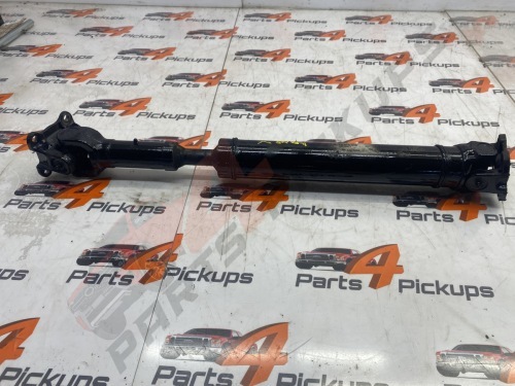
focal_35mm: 26
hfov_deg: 67.3
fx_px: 387
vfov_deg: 53.1
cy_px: 193
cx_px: 258
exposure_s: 1/123
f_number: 1.8
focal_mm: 4.25
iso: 32
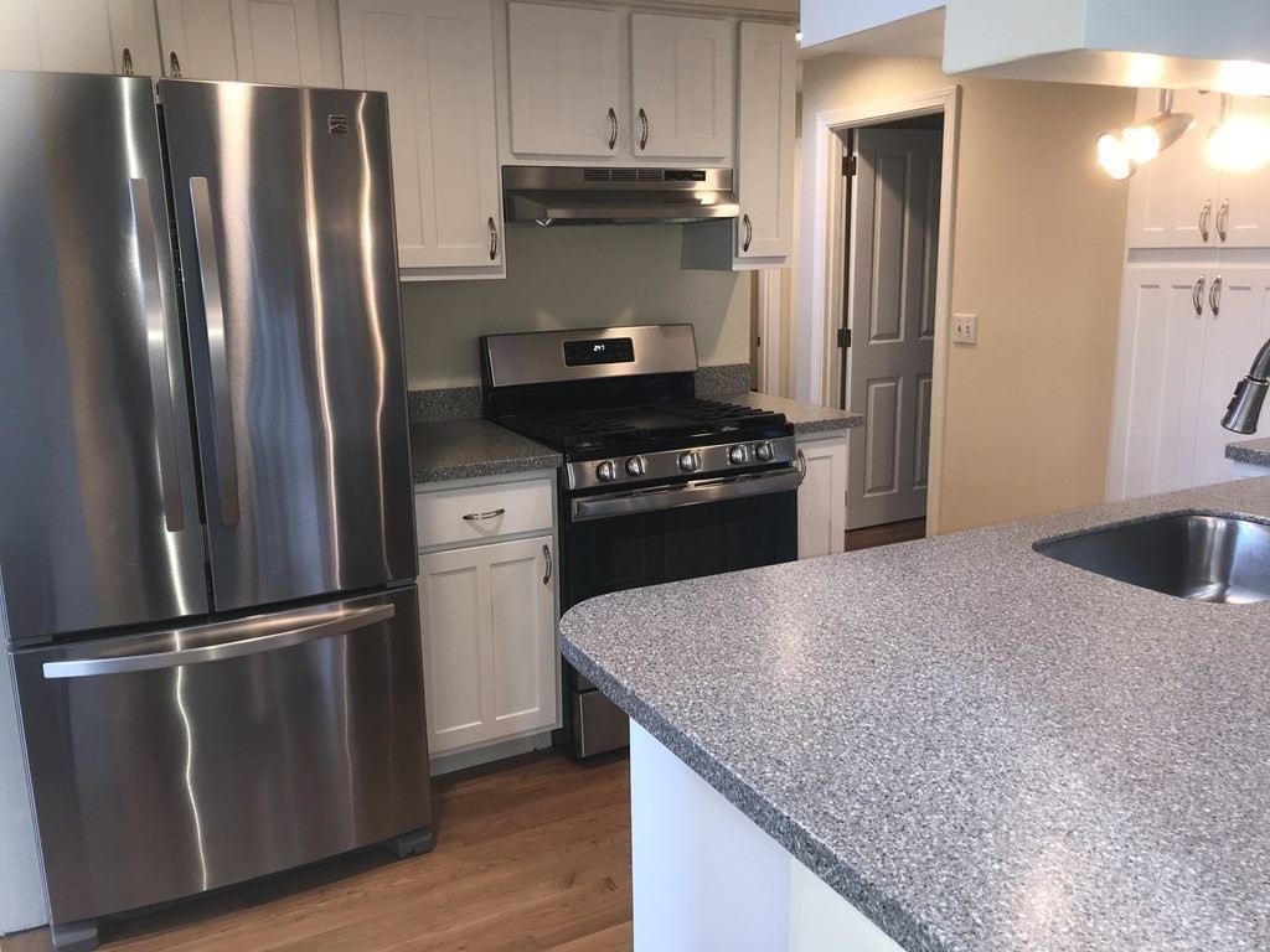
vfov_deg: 49.7
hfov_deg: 63.4
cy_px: 476
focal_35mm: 28
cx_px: 635
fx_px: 1027
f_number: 1.8
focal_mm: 3.99
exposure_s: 1/30
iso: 20
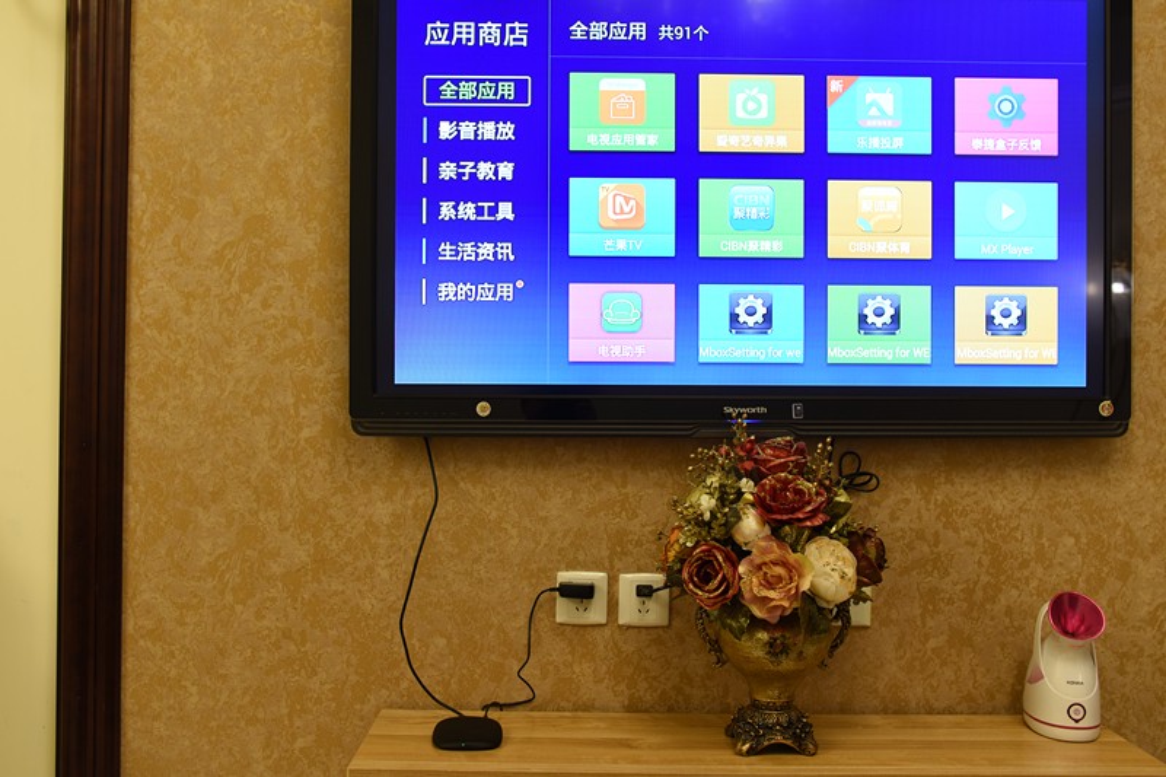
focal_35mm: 35
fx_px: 1133
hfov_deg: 54.4
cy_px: 388
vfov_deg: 37.8
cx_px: 583
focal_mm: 35
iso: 320
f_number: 3.2
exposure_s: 1/20
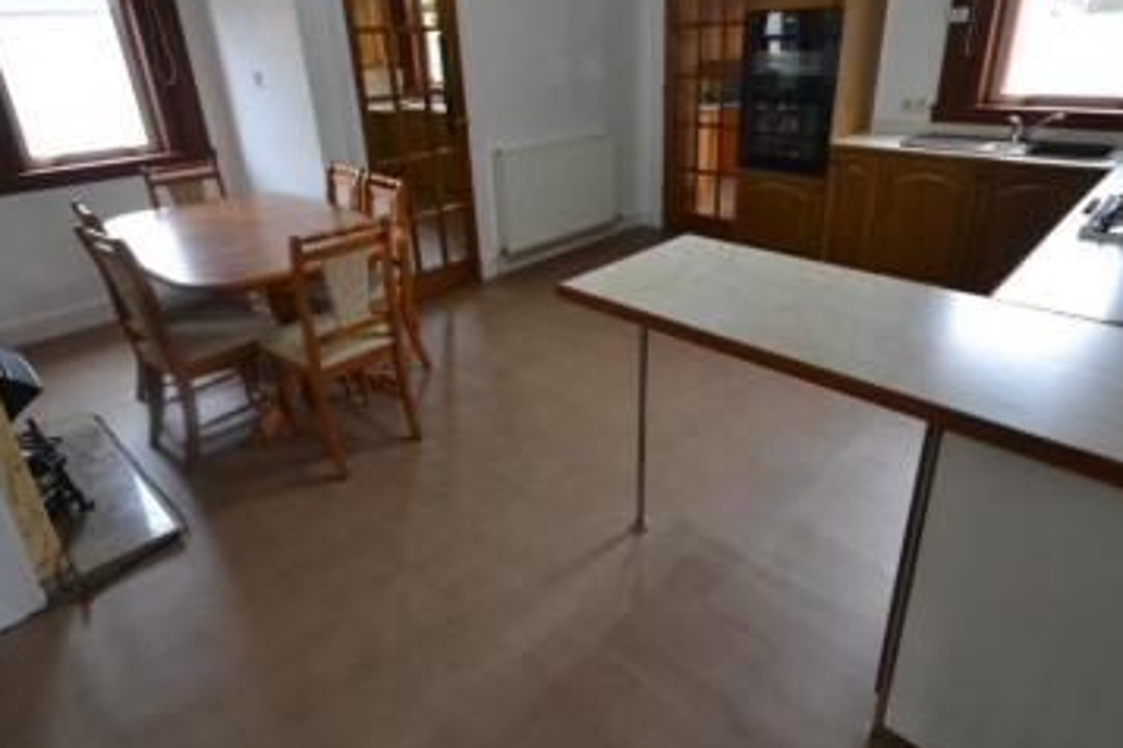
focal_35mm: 20
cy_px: 306
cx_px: 591
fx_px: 624
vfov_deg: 61.5
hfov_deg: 83.9
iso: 450
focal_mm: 10
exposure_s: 1/60
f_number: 4
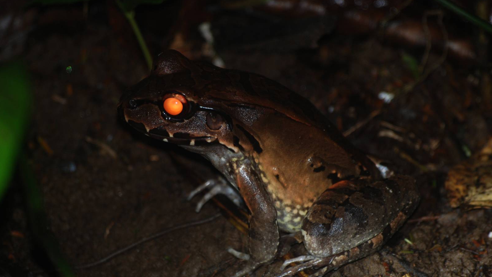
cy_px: 156
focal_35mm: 379
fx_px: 4945
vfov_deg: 3.2
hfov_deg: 5.7
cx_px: 245
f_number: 5.3
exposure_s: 1/60
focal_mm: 240
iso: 400
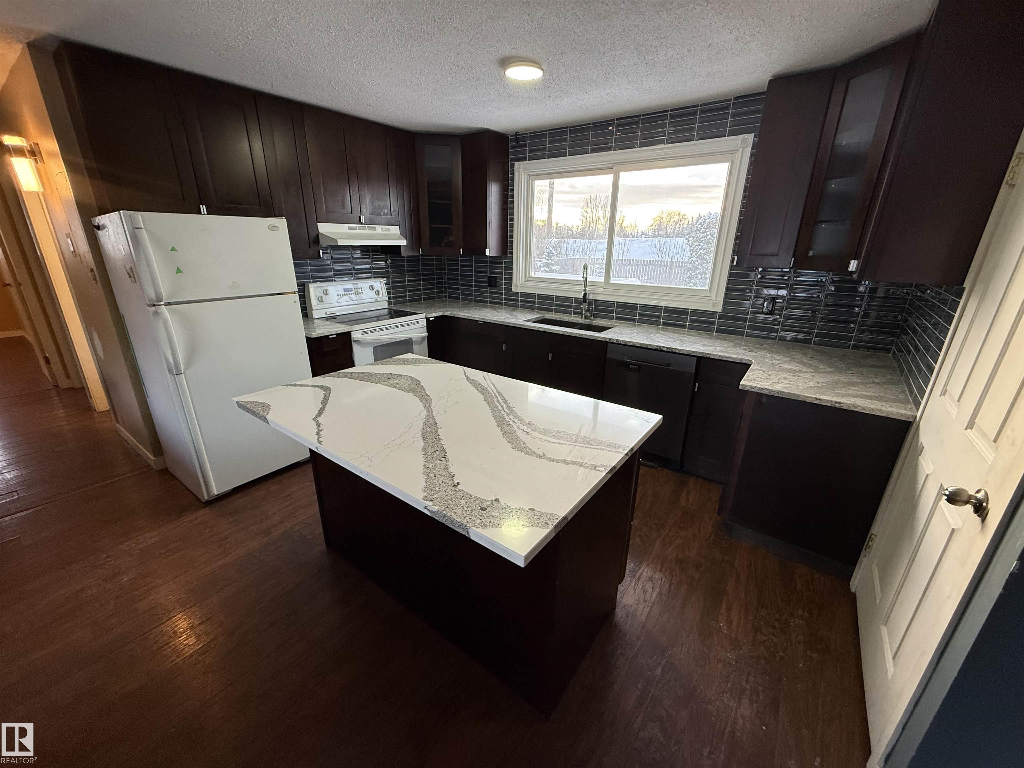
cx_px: 512
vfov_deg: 85.7
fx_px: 414
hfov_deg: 102.1
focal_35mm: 14
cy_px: 384
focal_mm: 2.22
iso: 250
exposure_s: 1/120
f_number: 2.2
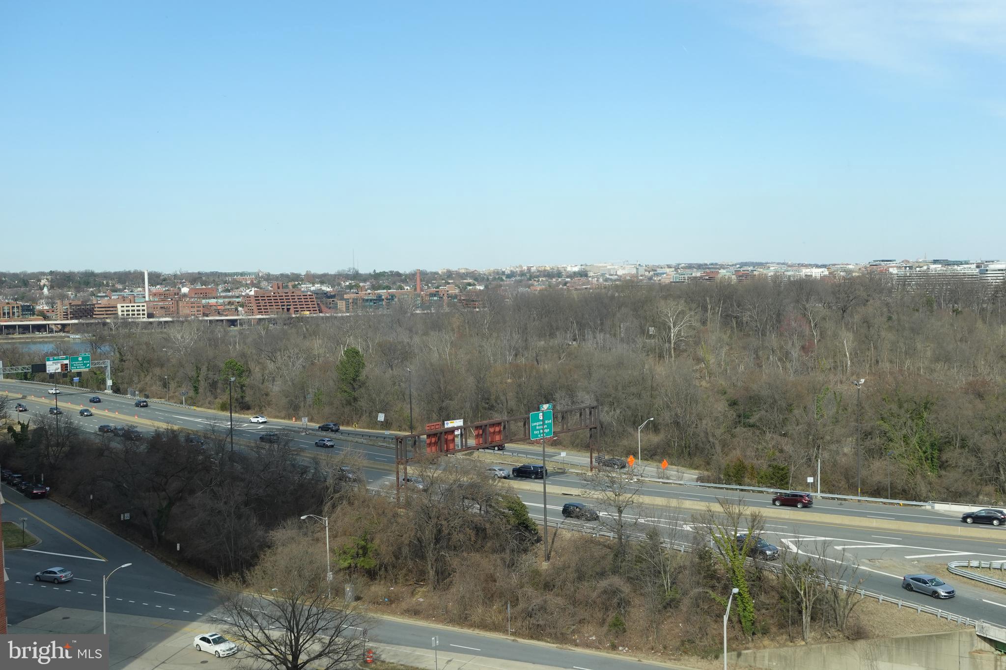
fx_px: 1118
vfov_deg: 33.4
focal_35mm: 40
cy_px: 335
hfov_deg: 48.5
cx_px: 503
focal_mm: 15.07
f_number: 5.6
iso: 125
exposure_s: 1/250
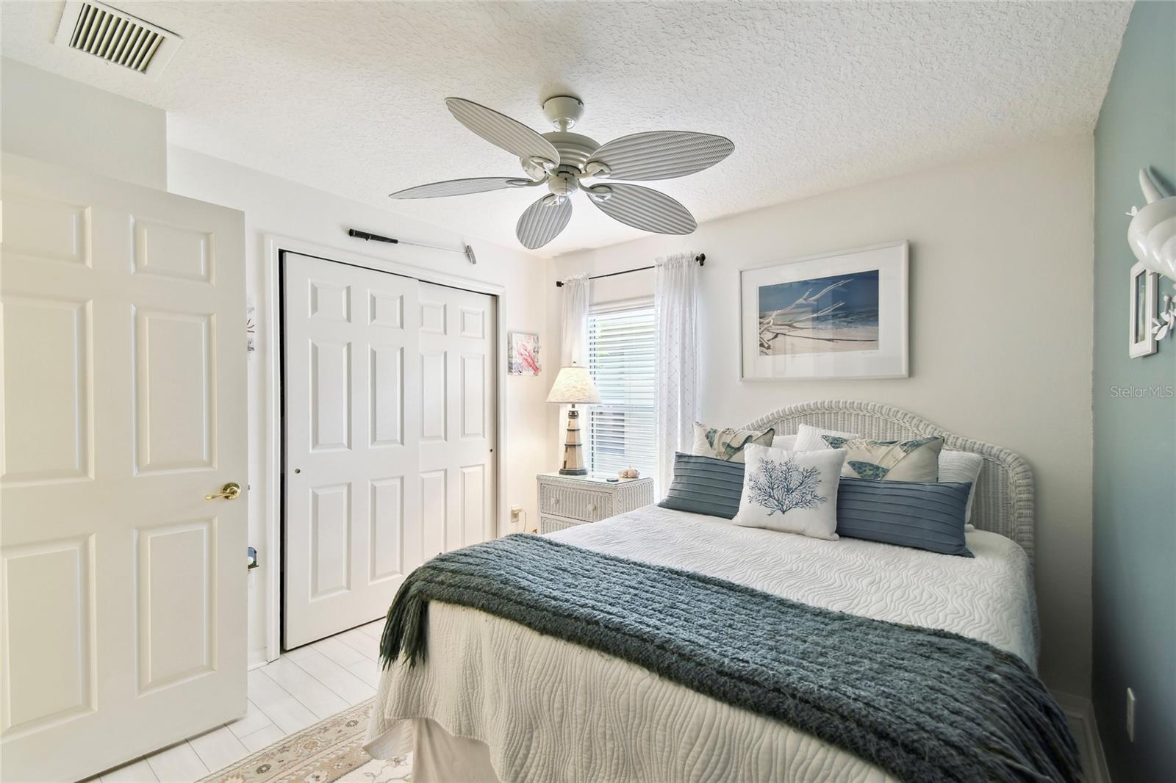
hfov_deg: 100.4
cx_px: 588
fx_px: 490
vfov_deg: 77.3
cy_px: 392
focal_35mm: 15
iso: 100
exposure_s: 1/10
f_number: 7.1
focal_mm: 10
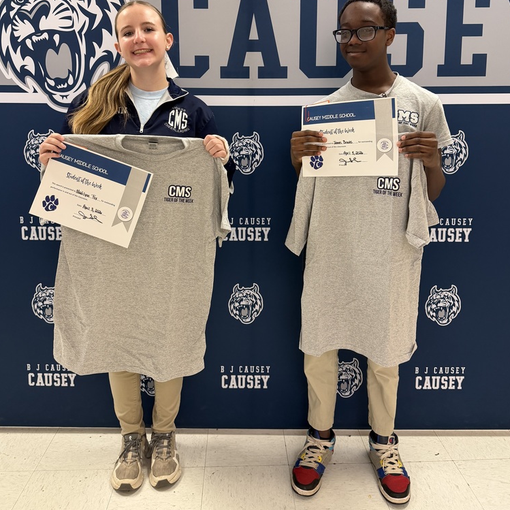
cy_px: 187
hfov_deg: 55.6
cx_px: 257
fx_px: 483
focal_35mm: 29
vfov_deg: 54.9
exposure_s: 1/60
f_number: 1.78
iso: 200
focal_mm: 6.76
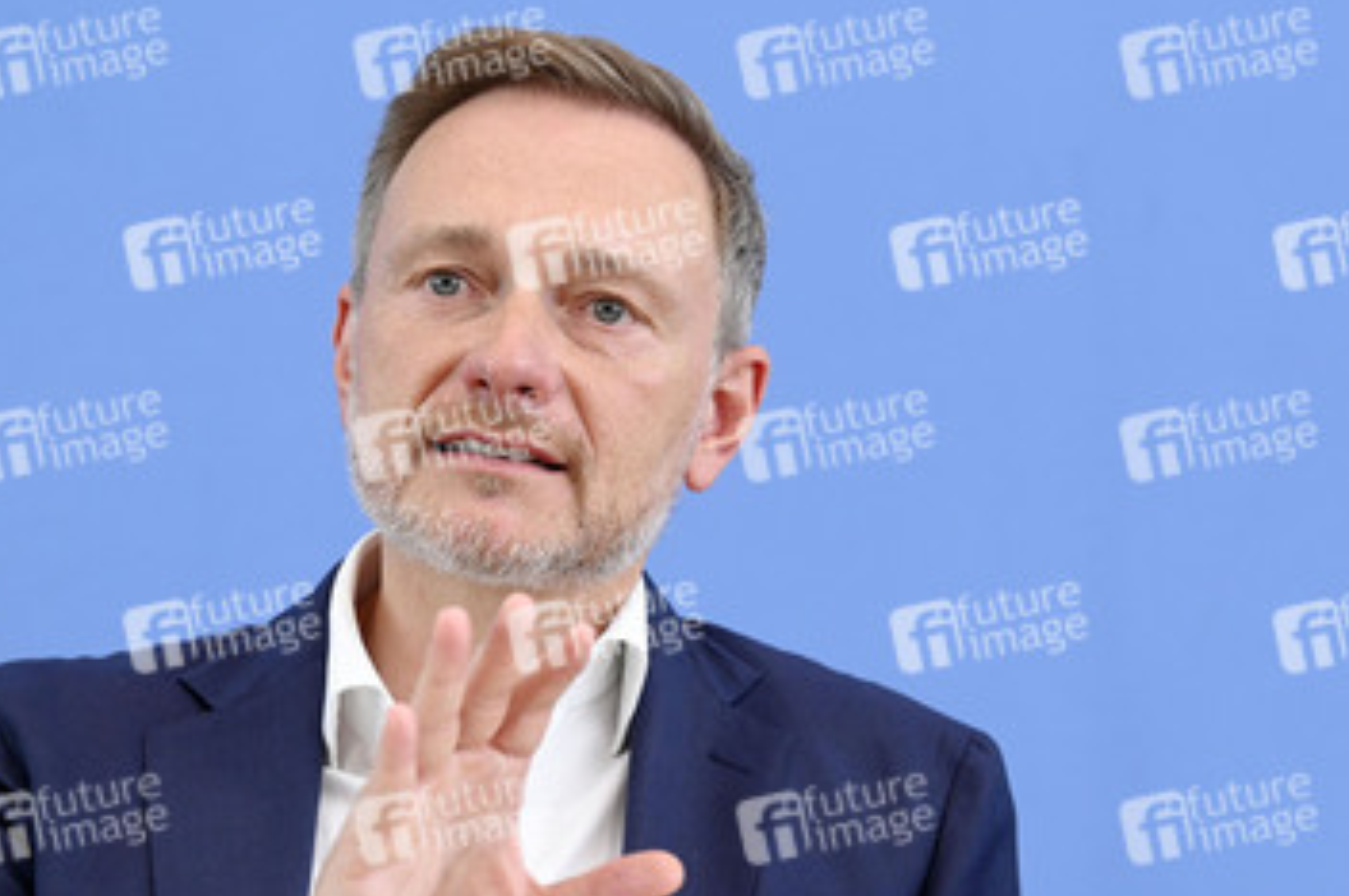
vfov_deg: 9.7
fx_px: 5279
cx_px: 504
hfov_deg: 14.5
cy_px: 532
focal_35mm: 141
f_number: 5.6
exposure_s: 1/800
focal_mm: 110
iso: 2500
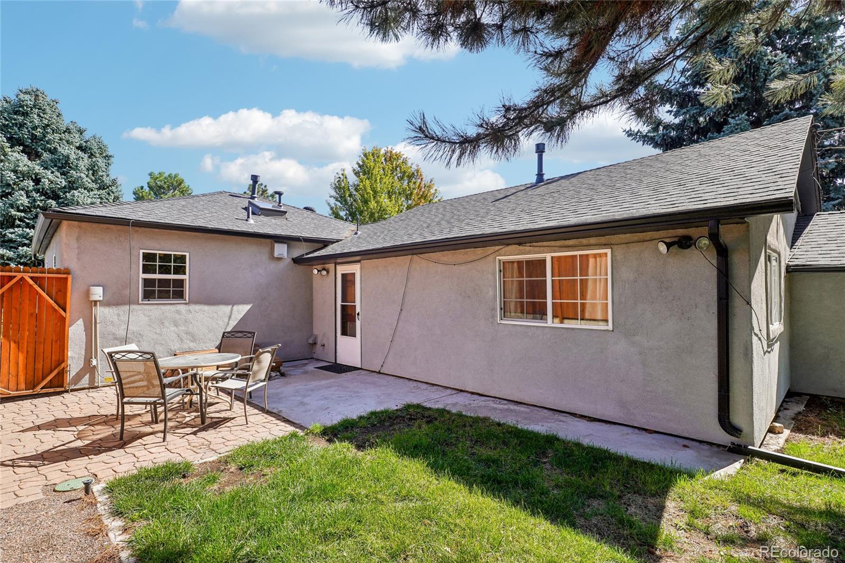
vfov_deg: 72.0
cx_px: 422
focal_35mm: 16
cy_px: 282
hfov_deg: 95.0
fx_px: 387
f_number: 8
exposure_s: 1/200
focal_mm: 11
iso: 100
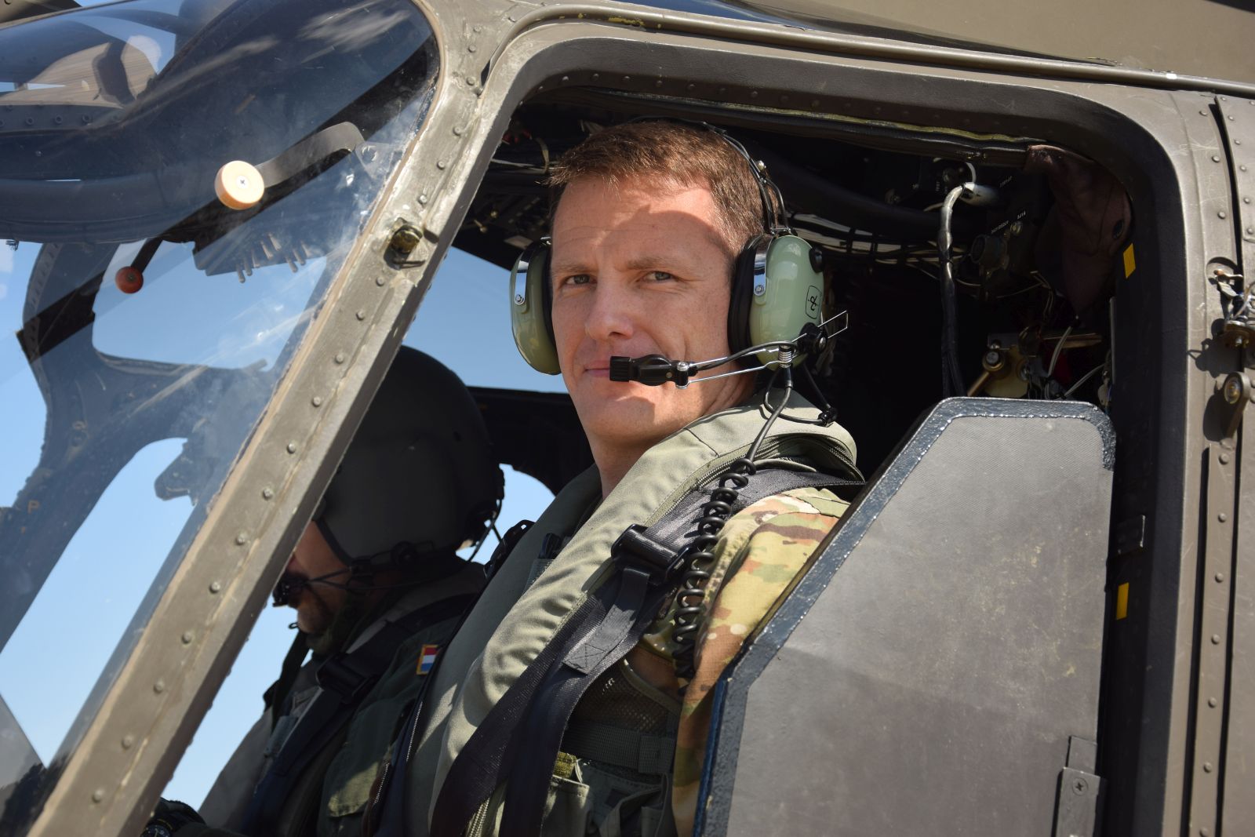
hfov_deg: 23.4
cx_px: 628
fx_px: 3033
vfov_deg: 15.7
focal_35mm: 87
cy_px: 418
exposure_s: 1/400
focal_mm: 58
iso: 100
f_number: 5
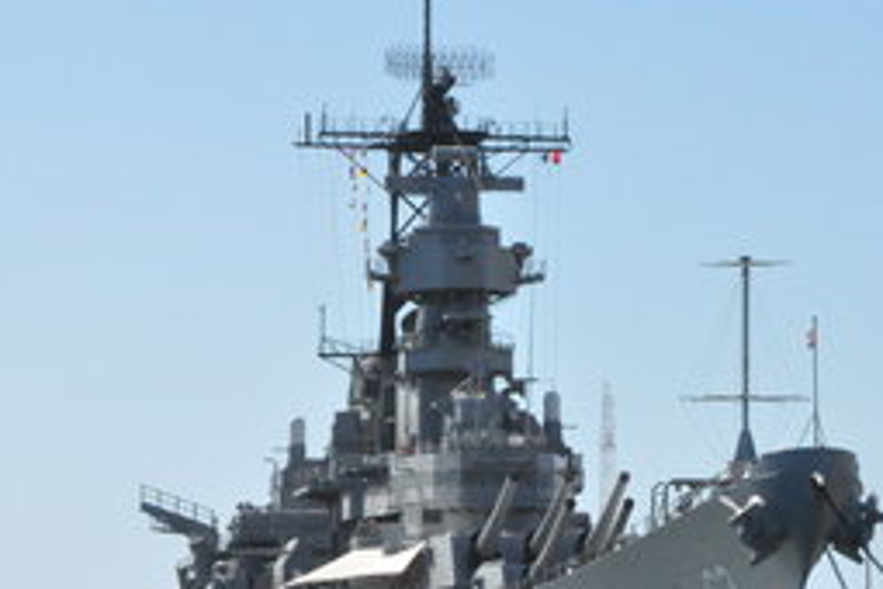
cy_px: 341
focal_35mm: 296
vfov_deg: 4.6
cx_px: 644
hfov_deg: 7.0
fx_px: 7258
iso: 3200
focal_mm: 105
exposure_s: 1/2000
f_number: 22
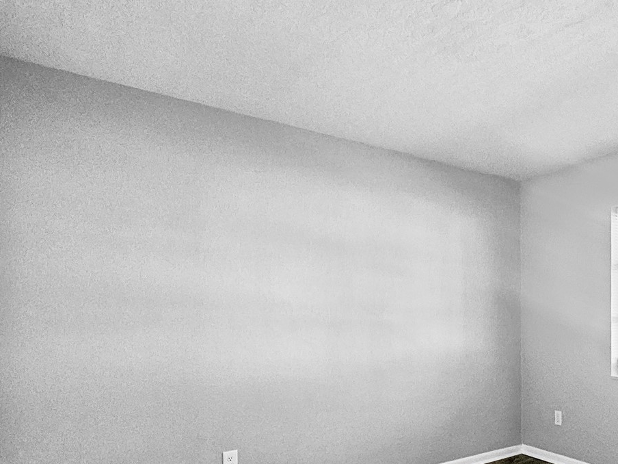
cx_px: 440
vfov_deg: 57.8
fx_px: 411
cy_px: 302
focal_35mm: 23
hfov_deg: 70.4
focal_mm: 2.2
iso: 500
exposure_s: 1/75
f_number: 2.2
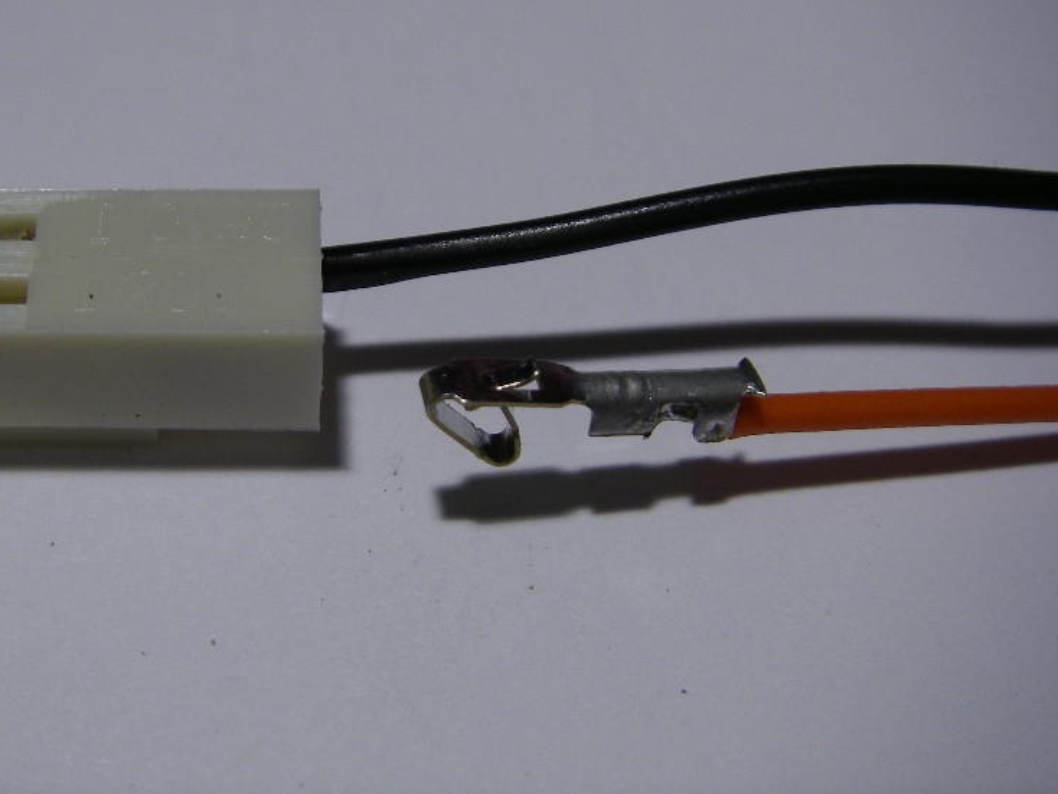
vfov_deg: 27.5
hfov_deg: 35.8
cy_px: 318
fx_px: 1620
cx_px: 352
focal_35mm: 53
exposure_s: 1/125
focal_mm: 6.3
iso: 64
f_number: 3.3
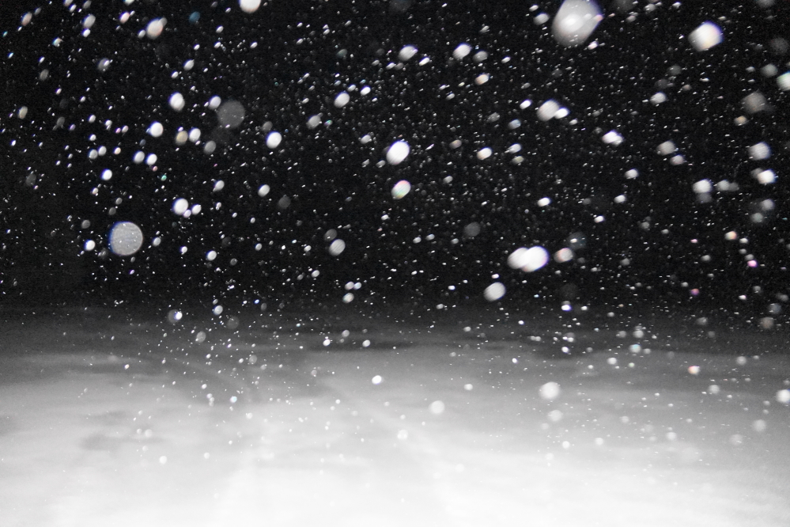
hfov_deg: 67.4
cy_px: 264
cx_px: 395
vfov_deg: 47.9
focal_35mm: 27
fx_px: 592
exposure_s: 1/60
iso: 5000
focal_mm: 18
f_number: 3.5
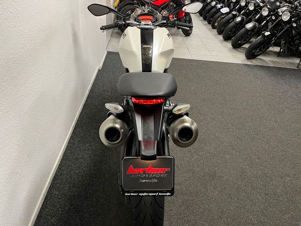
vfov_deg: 53.1
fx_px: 226
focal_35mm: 26
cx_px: 150
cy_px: 113
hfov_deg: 67.3
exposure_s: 1/50
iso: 125
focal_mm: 5.1
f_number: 1.6
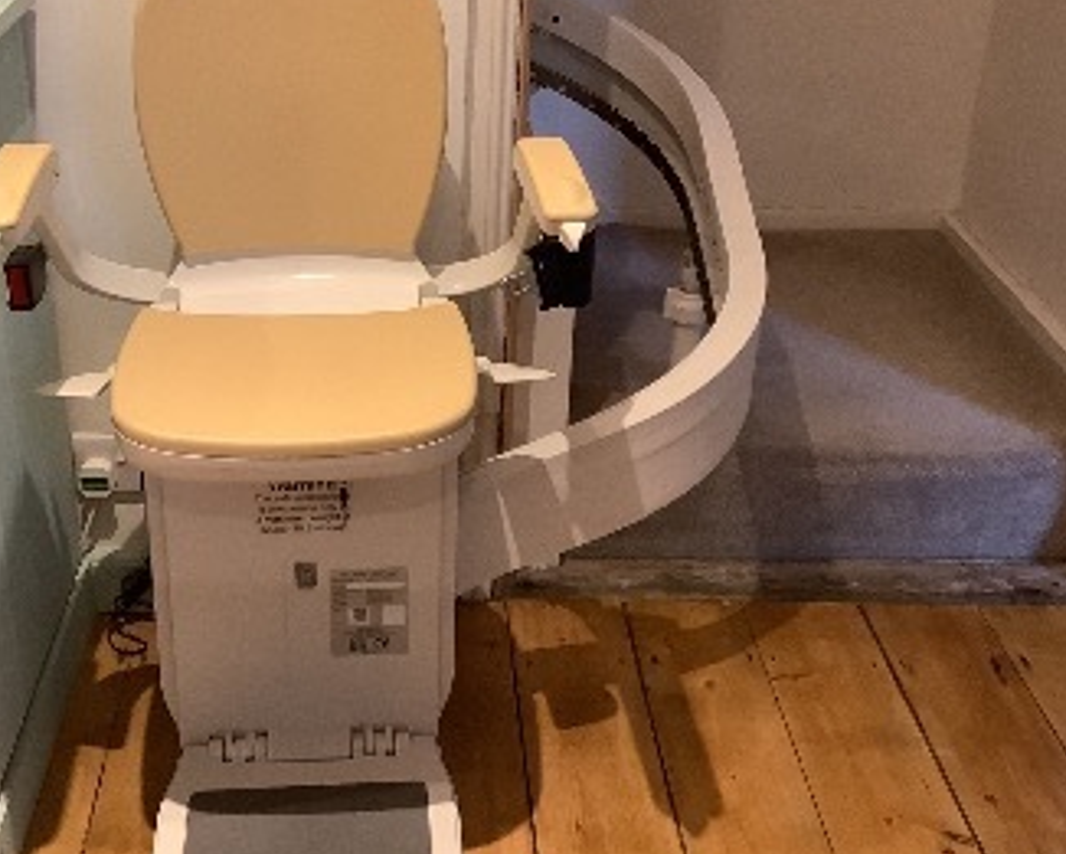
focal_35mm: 47
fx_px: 1483
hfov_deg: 39.4
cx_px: 448
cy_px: 370
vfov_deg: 32.1
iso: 250
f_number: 2.4
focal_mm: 3.3
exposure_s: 1/33
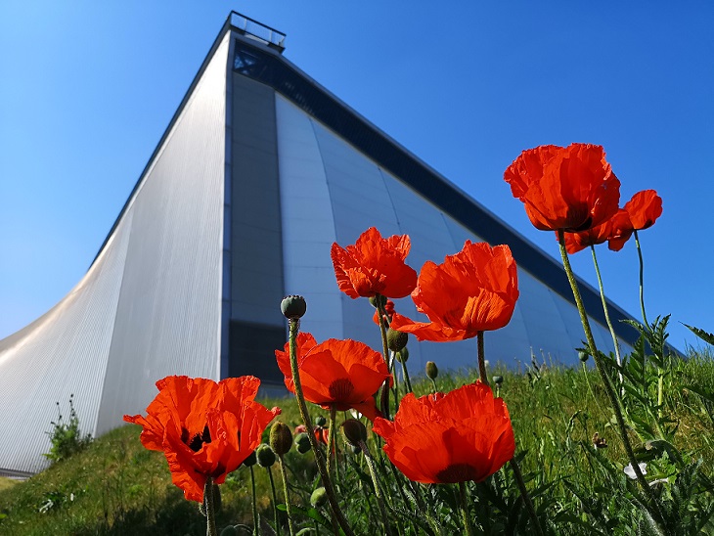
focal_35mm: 27
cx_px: 357
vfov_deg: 51.4
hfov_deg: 65.3
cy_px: 268
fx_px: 557
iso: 50
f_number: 1.8
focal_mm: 3.95
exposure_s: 1/2865
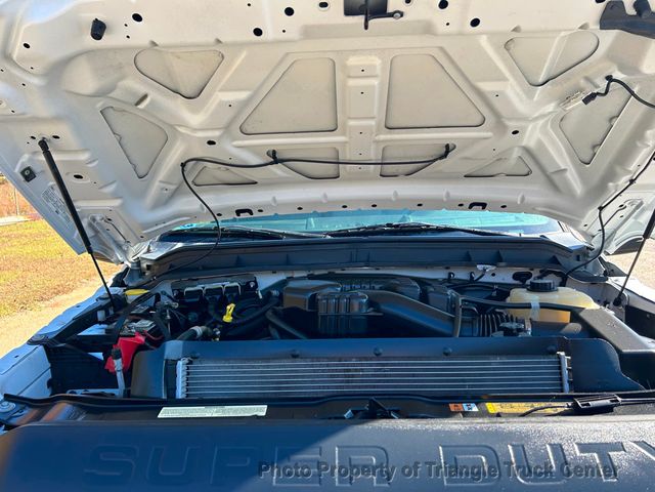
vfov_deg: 53.1
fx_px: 492
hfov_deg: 67.3
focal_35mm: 26
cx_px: 328
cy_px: 246
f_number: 1.5
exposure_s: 1/539
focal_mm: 5.7
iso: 50
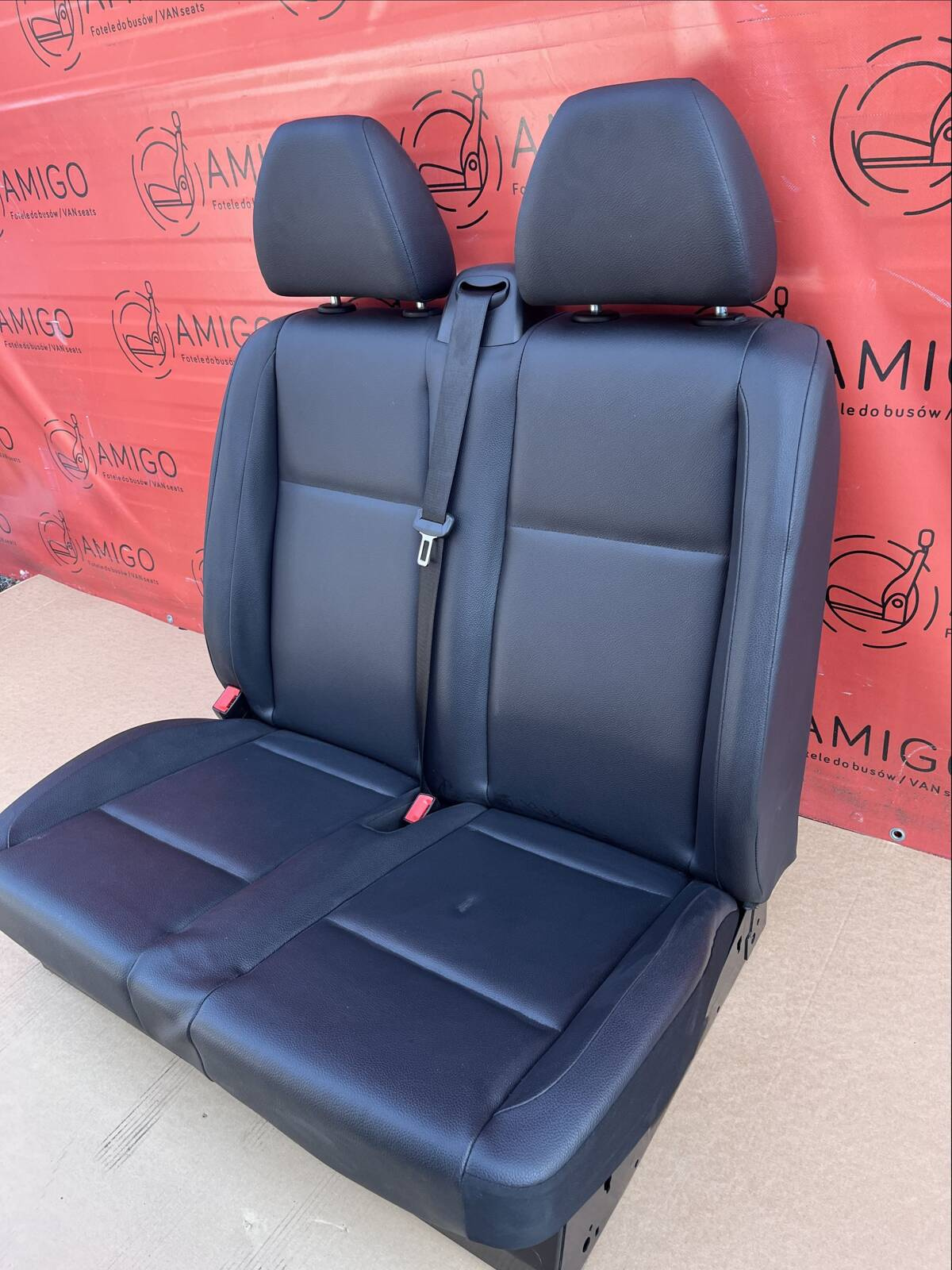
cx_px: 476
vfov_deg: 67.3
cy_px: 635
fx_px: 953
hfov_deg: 53.1
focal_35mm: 26
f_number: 1.6
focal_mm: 5.1
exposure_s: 1/121
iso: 64
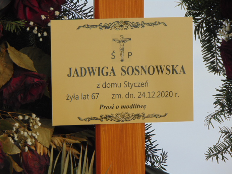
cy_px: 87
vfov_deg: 3.9
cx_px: 116
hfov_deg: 5.2
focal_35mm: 379
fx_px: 2540
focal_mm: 68
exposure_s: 1/500
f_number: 4.2
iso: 80
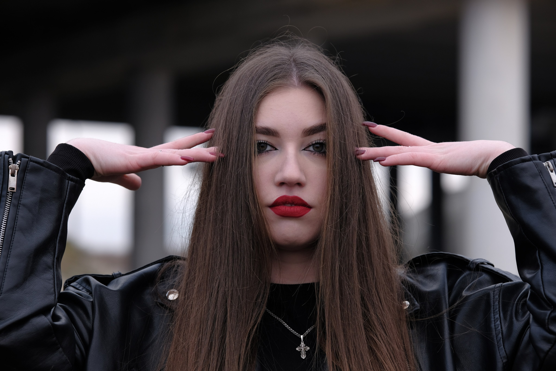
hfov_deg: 18.1
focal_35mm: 113
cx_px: 278
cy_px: 186
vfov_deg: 12.1
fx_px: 1745
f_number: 3.2
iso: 200
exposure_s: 1/250
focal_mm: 75
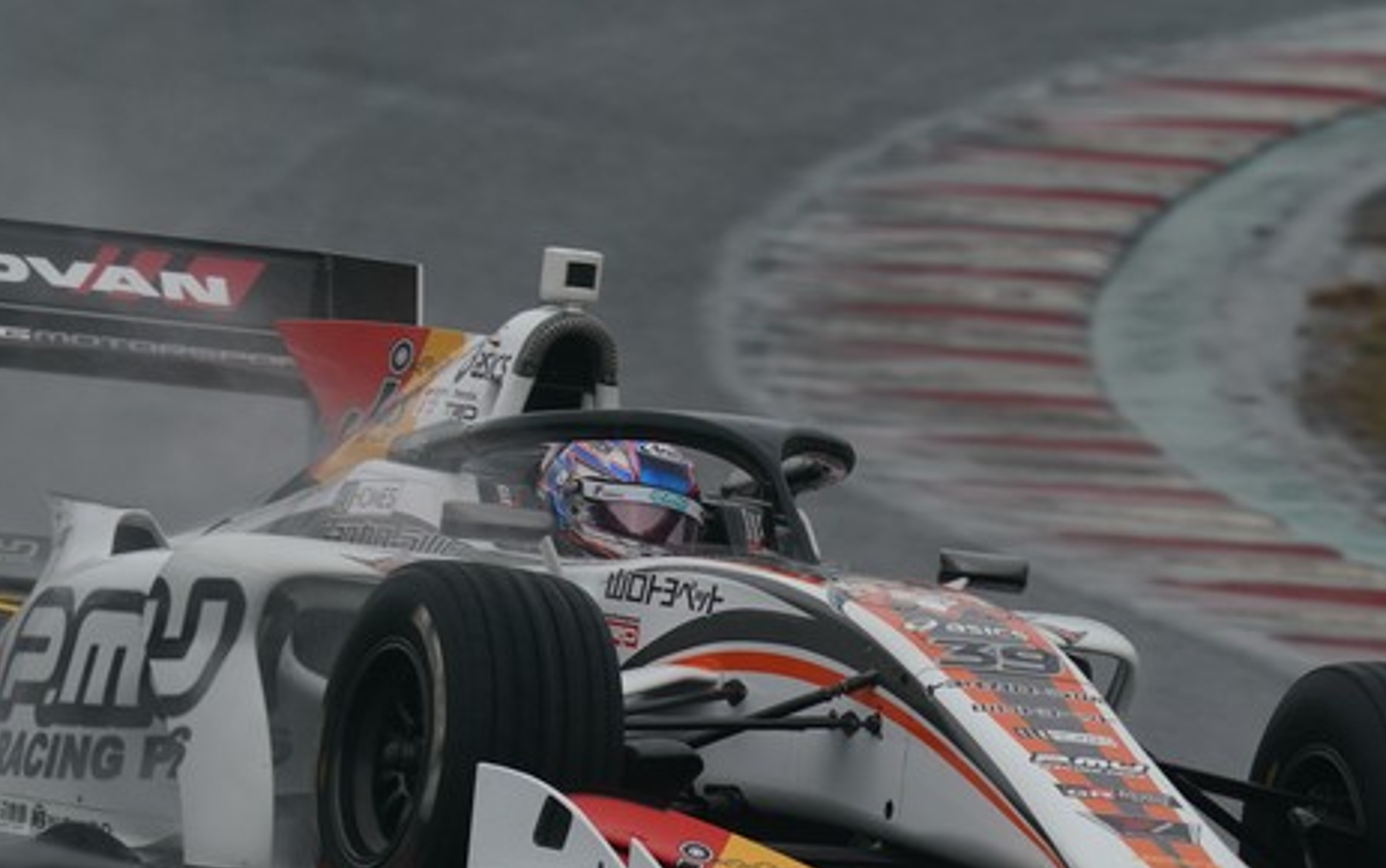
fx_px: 35906
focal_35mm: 950
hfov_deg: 2.2
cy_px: 464
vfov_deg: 1.4
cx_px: 629
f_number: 9
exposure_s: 1/800
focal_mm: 600
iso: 320
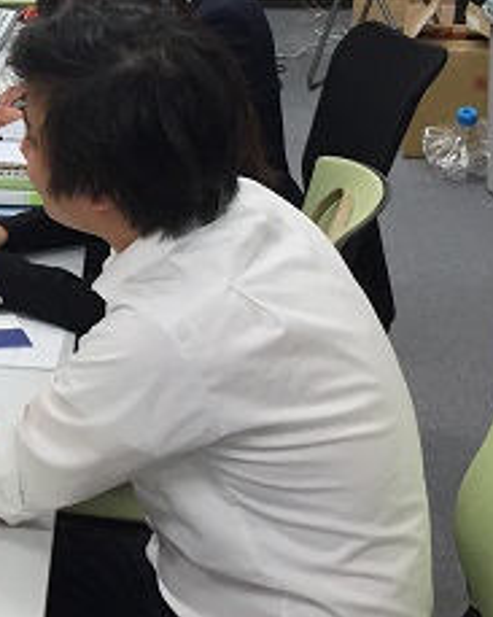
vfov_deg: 19.1
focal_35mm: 99
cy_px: 102
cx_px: -218
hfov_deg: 14.6
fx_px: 1807
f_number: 2.2
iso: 32
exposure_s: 1/33
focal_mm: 4.15
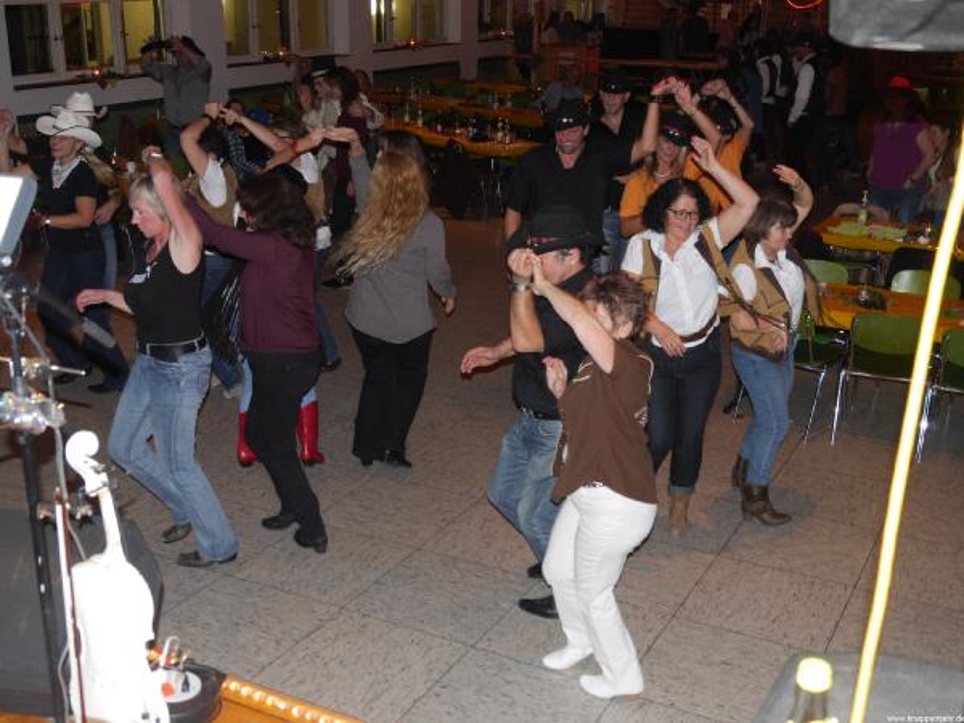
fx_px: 1225
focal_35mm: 44
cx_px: 482
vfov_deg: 32.9
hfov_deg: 42.9
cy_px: 362
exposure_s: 1/50
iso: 800
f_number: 4.5
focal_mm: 22
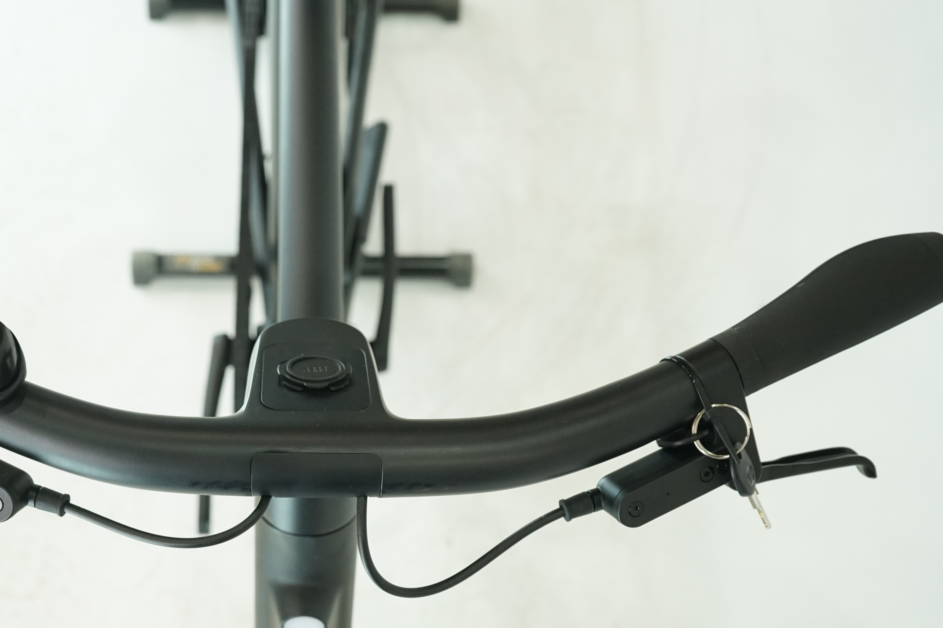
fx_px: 1572
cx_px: 297
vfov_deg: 22.5
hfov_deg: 33.0
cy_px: 427
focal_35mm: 60
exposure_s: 1/200
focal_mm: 42
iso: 1600
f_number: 5.6
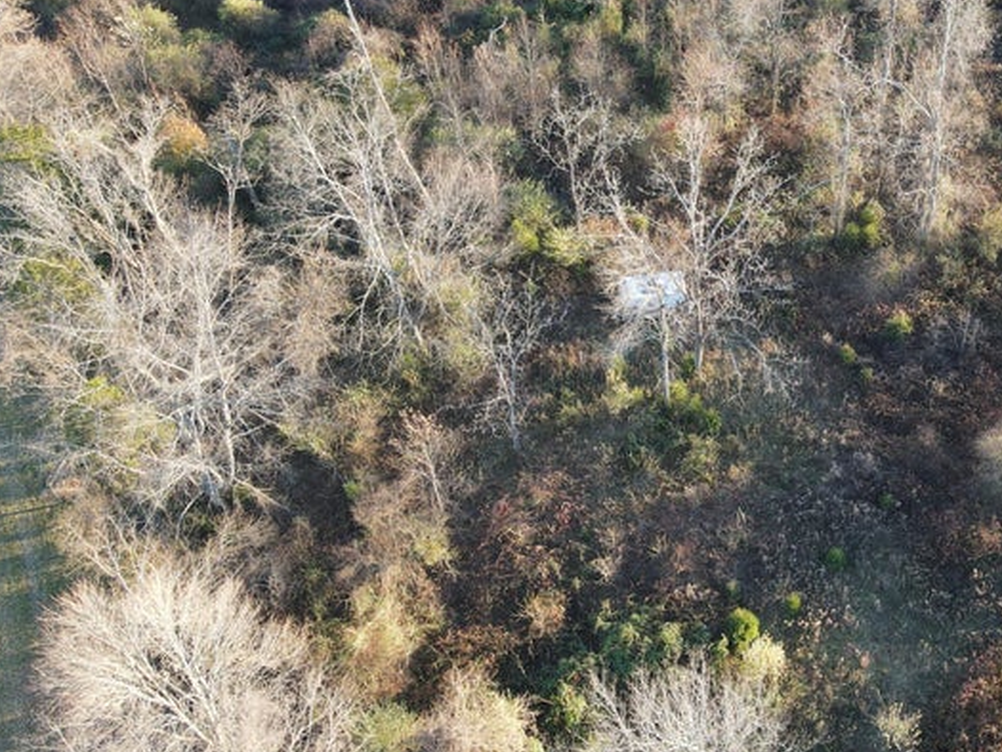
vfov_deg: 36.6
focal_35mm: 39
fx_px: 1129
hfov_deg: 46.5
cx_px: 726
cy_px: 271
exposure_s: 1/25
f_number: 2.8
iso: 100
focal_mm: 4.5
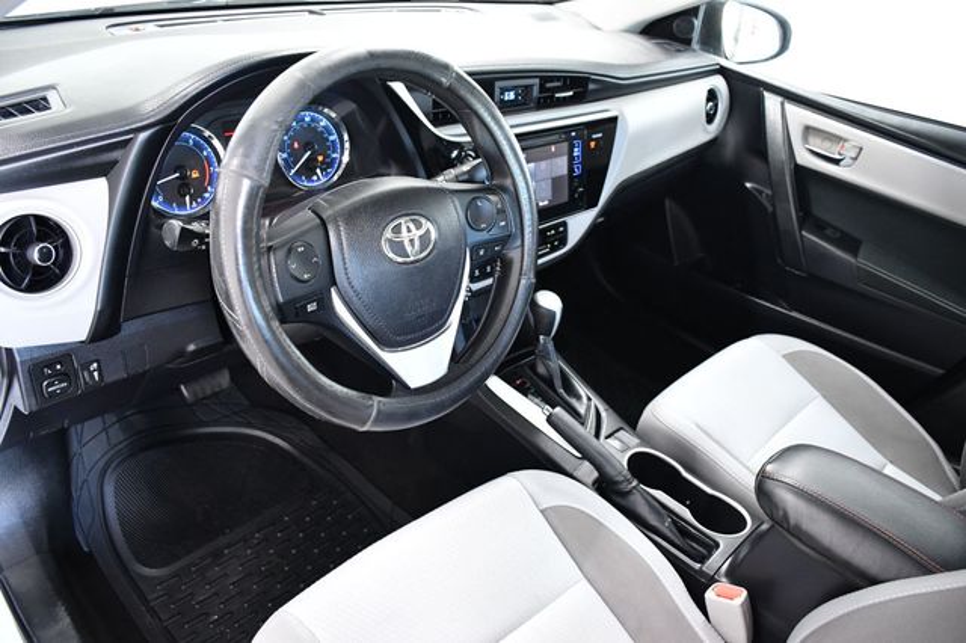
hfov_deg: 67.4
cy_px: 322
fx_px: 724
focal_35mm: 27
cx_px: 483
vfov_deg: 47.9
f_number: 4.5
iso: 2500
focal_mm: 18
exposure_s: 1/80
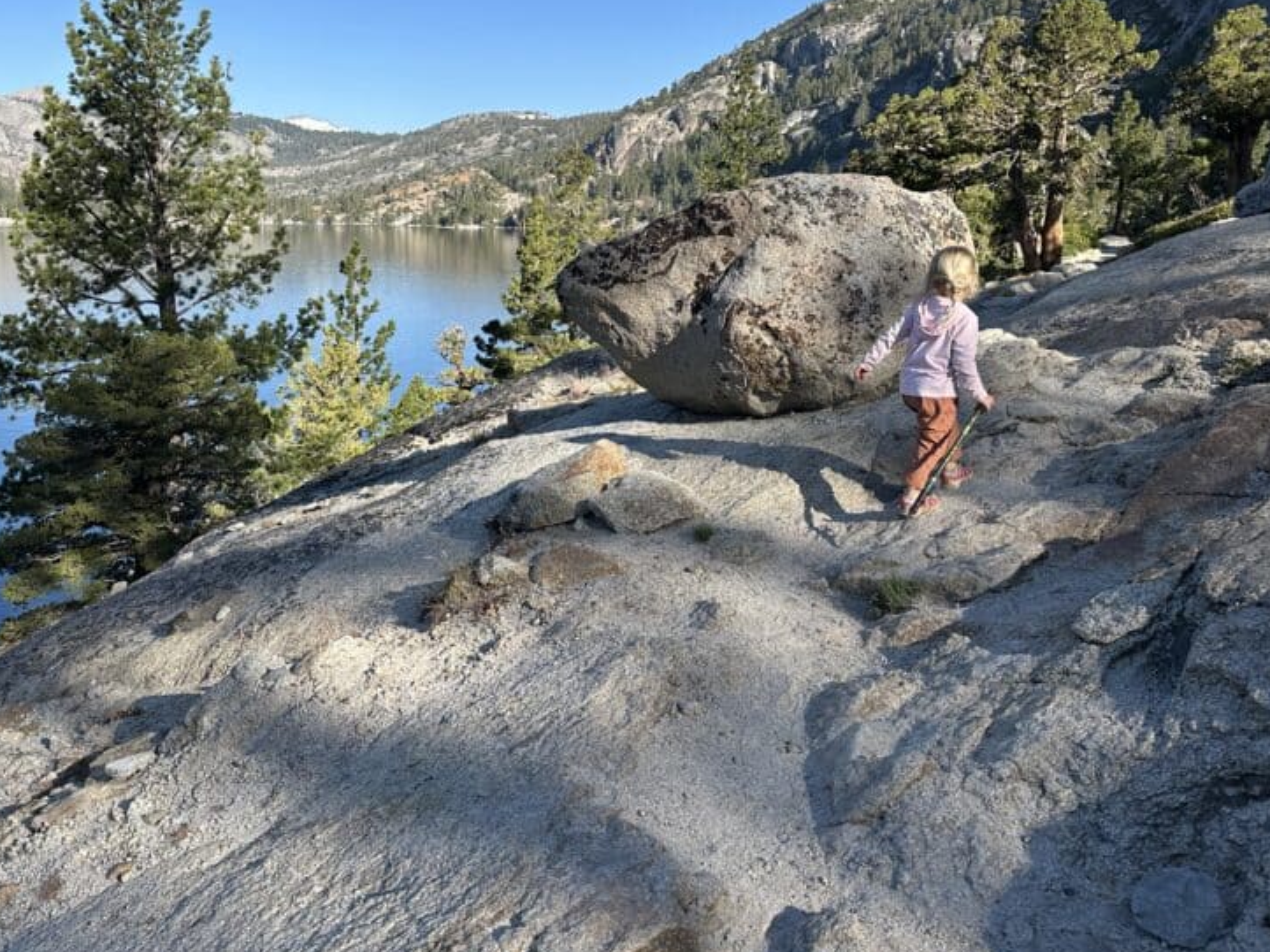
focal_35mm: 34
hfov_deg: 53.7
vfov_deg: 41.5
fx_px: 1247
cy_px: 358
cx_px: 525
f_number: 1.78
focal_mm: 6.86
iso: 80
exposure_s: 1/2660
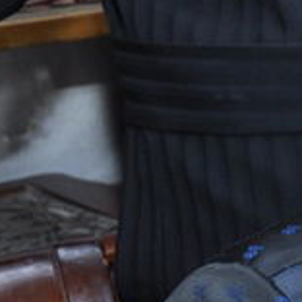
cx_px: 699
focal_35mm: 200
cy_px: 428
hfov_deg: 8.1
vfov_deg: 8.6
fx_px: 1974
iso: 250
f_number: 5.6
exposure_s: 1/50
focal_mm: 24
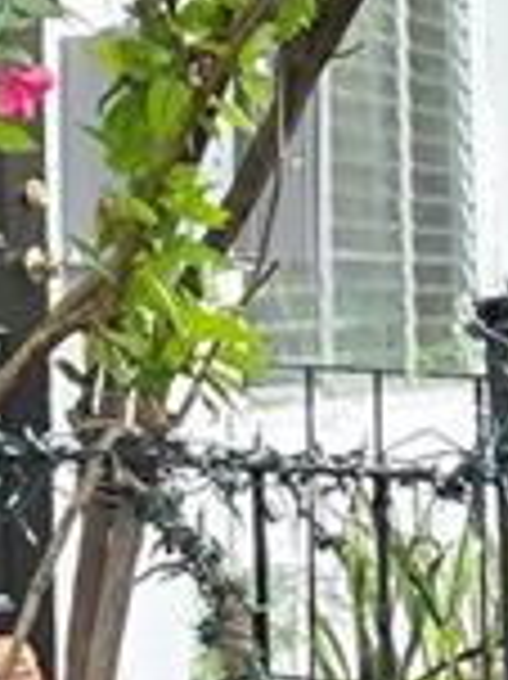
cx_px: -683
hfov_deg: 7.6
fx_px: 3586
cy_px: -414
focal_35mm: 183
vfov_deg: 10.4
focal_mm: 6.3
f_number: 1.7
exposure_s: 1/180
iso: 125
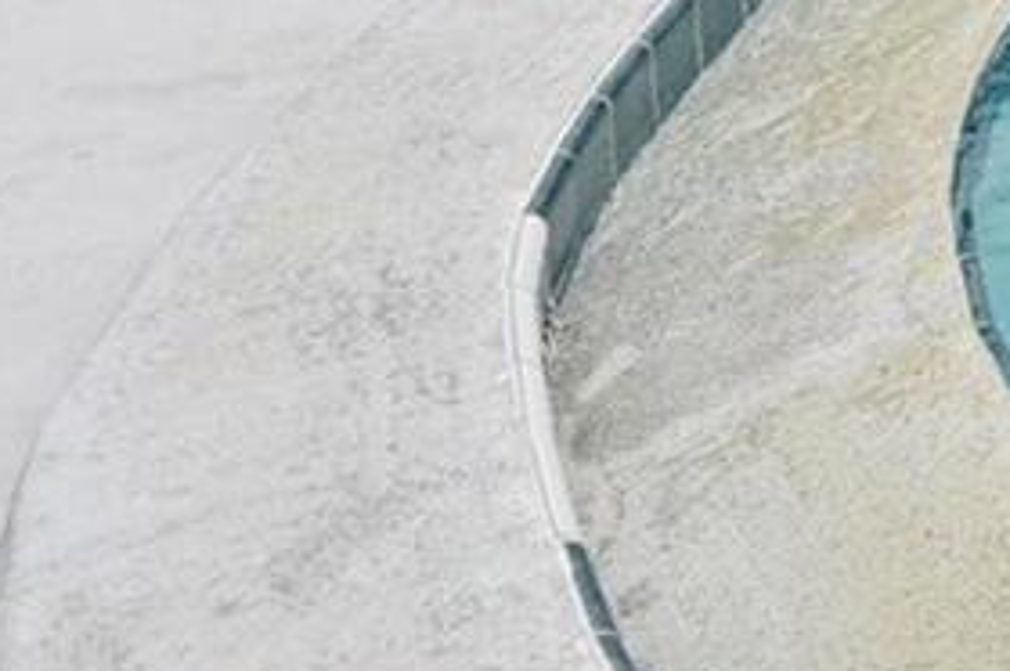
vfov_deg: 10.8
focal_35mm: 103
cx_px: 2521
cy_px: -1050
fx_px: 2886
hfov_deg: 13.5
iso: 400
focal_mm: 18
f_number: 8
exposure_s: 1/1250
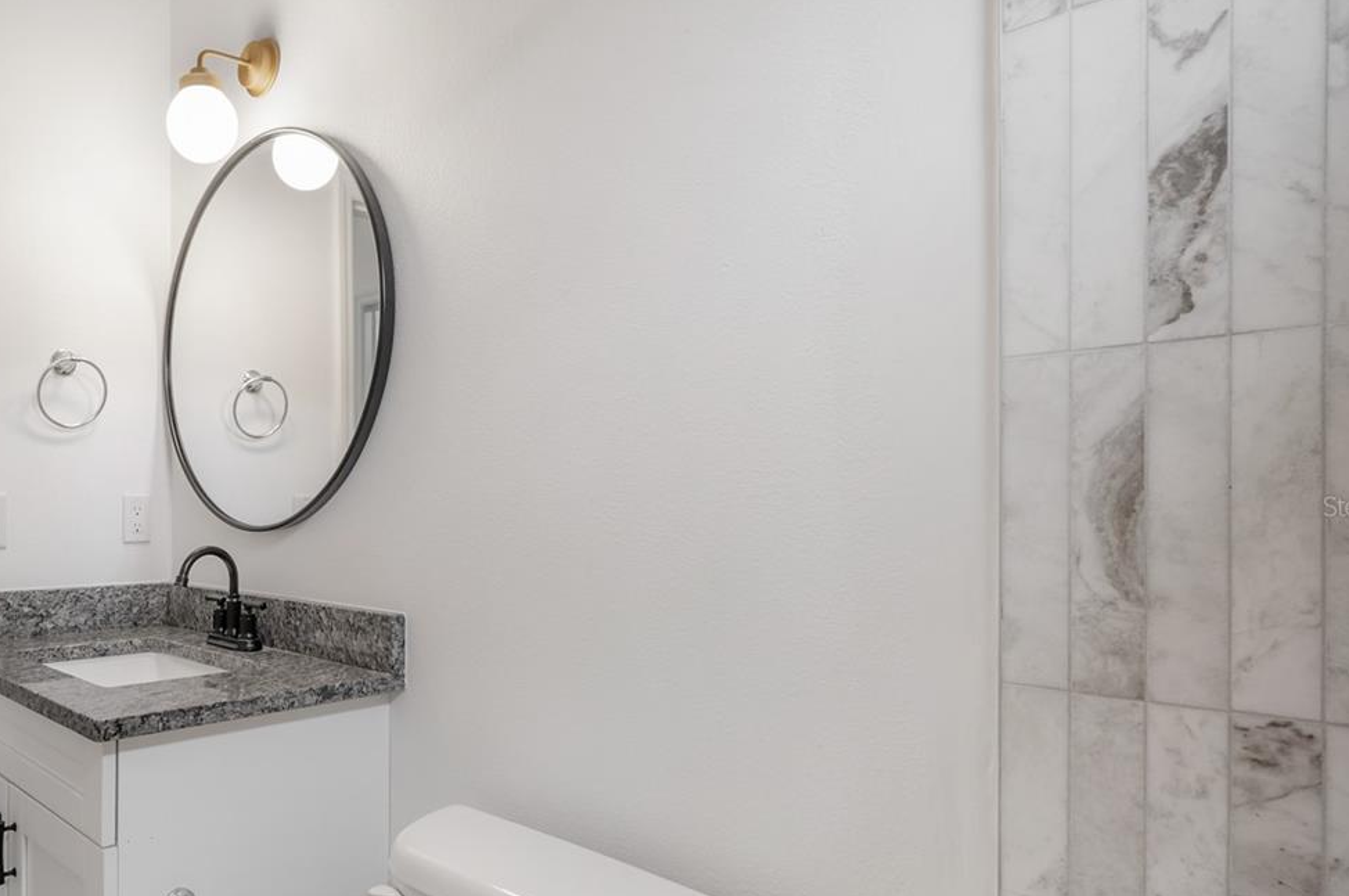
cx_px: 338
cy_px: 506
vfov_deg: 54.8
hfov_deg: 71.0
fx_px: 861
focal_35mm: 23
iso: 320
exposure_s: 1/15
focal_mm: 14
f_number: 9
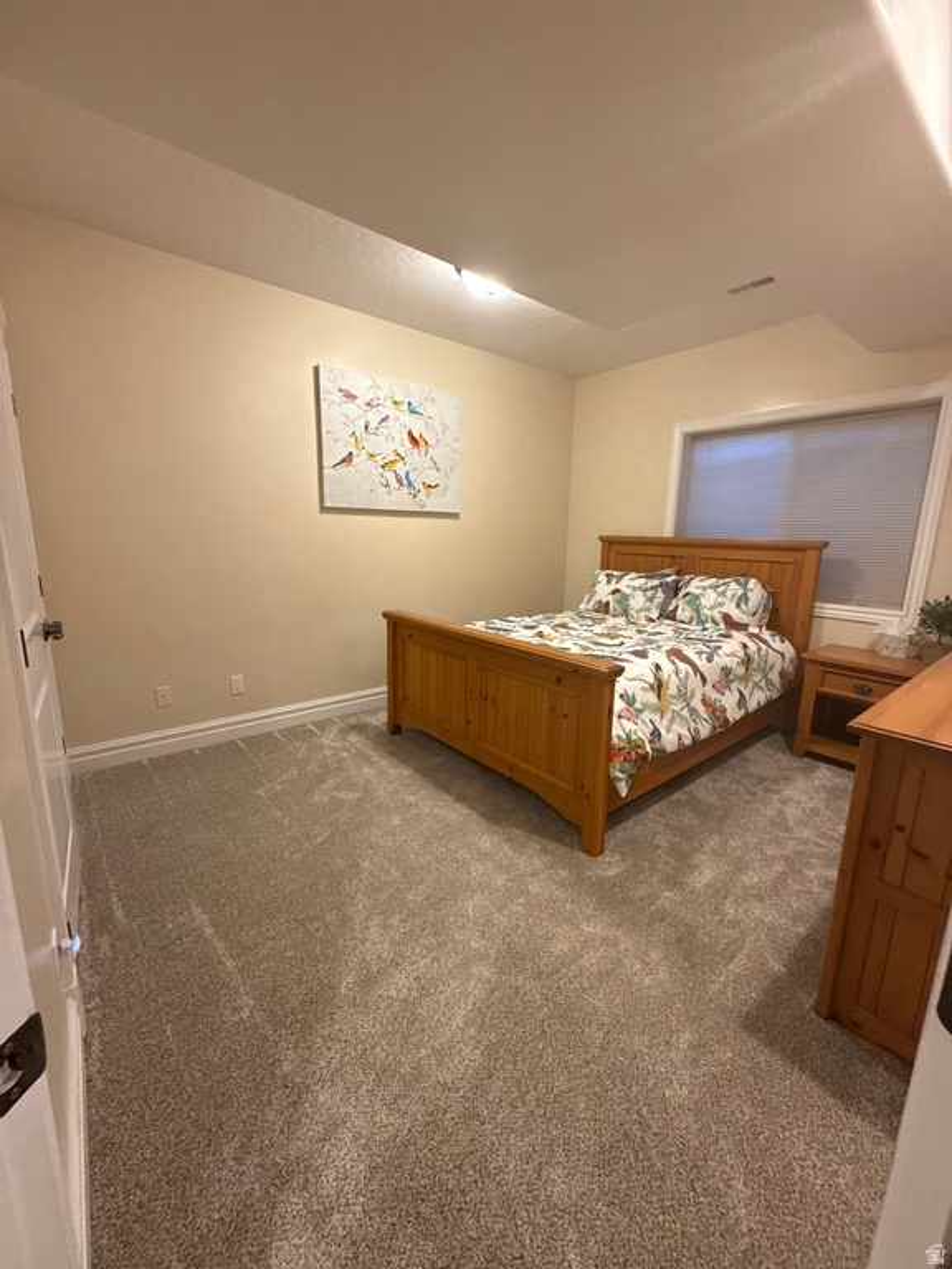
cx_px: 476
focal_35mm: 14
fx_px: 513
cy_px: 634
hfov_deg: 85.7
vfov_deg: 102.1
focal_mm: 2.22
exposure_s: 1/60
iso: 320
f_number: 2.2
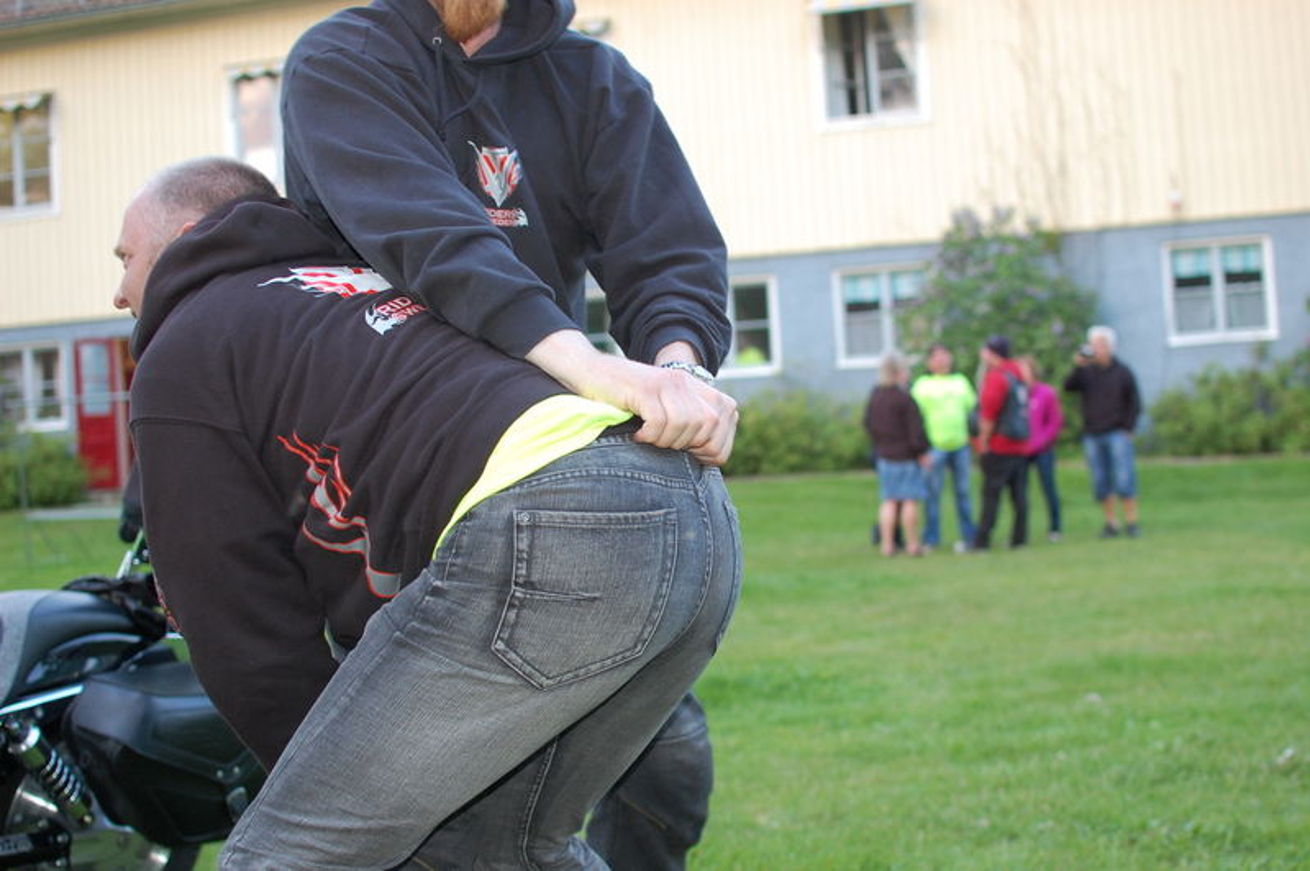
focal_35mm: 52
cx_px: 655
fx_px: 1908
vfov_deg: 25.7
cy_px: 436
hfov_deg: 37.9
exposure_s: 1/60
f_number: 2.8
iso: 400
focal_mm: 35
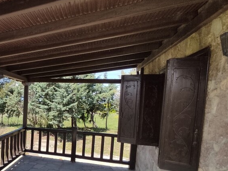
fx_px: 178
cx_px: 36
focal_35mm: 27
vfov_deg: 50.5
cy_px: 113
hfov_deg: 58.7
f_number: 2.2
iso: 50
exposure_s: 1/652
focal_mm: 1.6
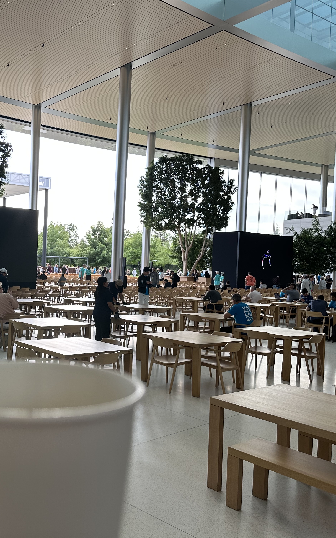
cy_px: 269
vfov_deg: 56.7
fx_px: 498
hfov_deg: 35.6
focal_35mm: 34
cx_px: 52
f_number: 1.78
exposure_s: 1/274
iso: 80
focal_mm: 6.86
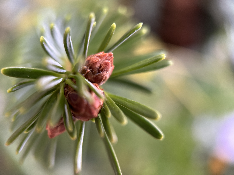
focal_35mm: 24
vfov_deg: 56.8
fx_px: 162
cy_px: 88
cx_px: 117
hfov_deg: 71.6
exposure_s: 1/60
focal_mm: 6.86
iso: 500
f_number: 1.78
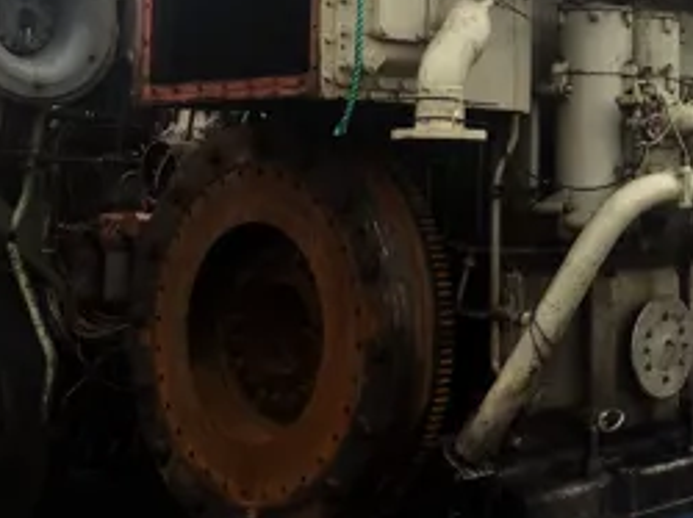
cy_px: 68
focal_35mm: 72
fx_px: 1440
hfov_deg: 25.7
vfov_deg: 20.1
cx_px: 690
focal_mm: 4.15
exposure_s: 1/382
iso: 25
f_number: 2.2
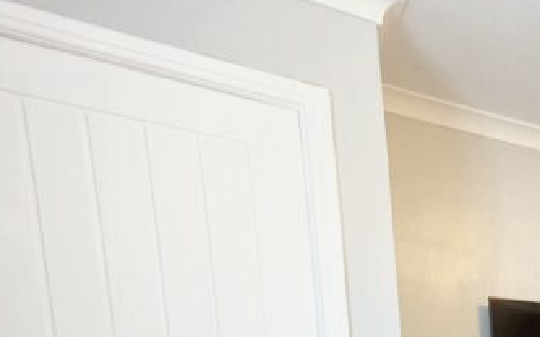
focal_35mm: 47
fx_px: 692
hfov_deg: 28.0
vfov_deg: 22.9
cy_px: 487
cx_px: 816
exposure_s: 1/15
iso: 800
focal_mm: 10
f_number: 4
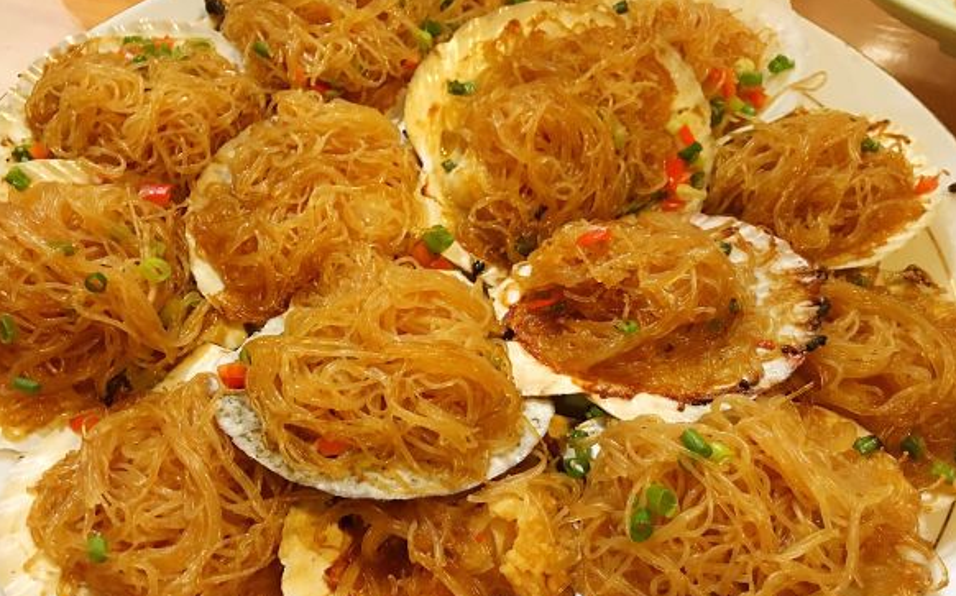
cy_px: 342
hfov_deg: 52.8
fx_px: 963
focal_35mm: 37
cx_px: 489
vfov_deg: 34.3
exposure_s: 1/10
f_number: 2.2
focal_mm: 4.15
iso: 100
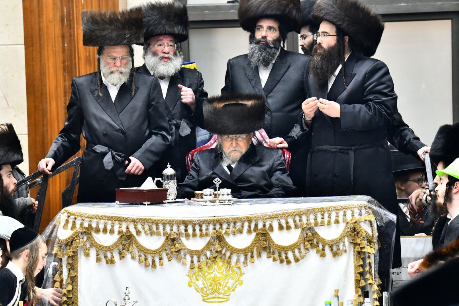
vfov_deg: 6.2
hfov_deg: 9.4
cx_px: 230
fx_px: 2805
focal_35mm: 220
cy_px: 153
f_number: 5.6
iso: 4000
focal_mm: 220
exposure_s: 1/160
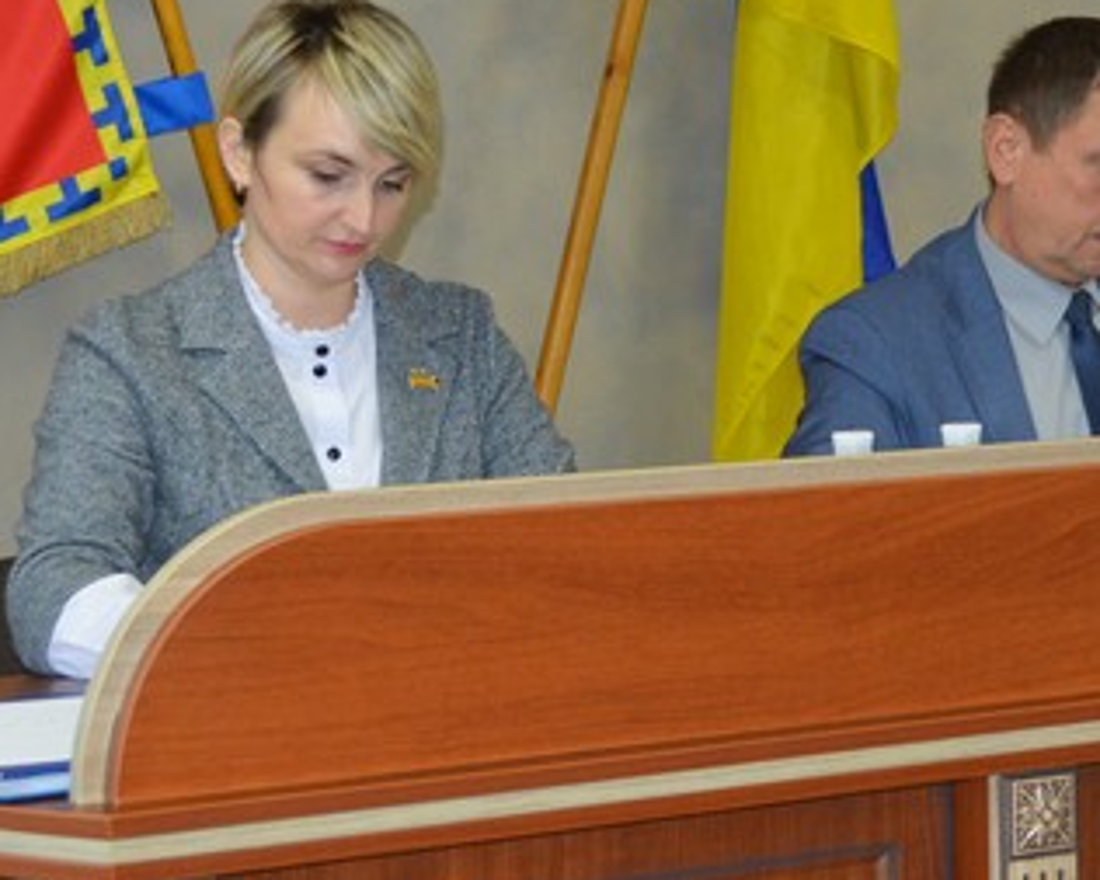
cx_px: 912
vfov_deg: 13.5
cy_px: 289
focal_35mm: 114
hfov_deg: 16.7
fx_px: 3713
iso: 720
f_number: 4.8
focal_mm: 32
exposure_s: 1/60
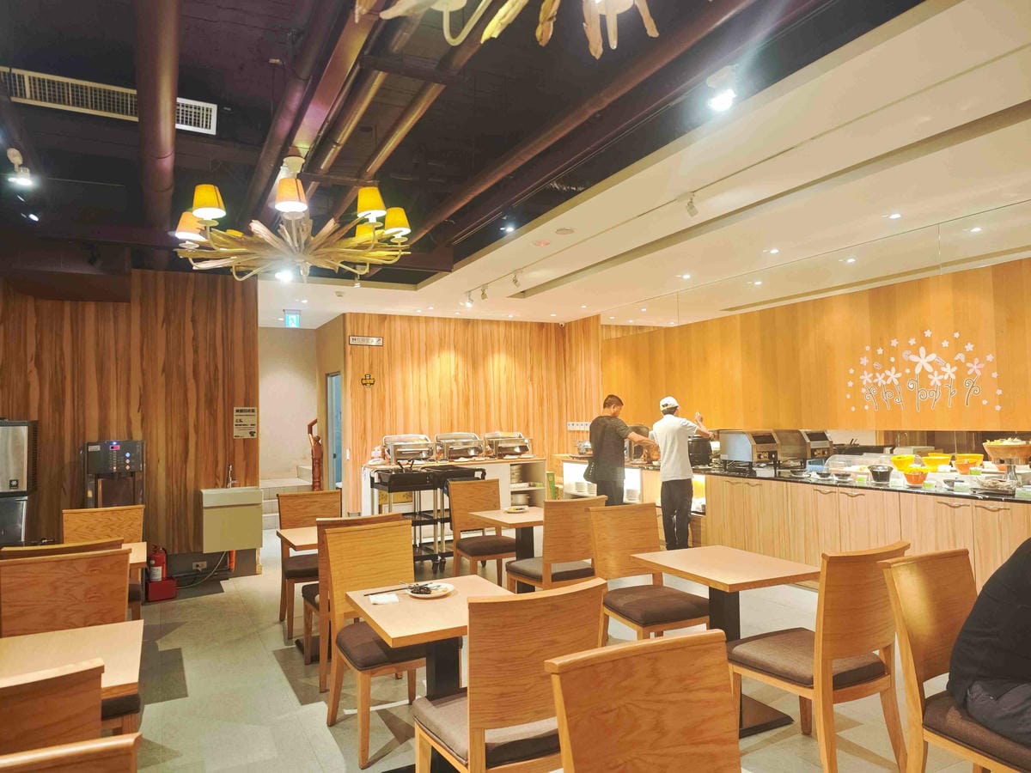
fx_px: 685
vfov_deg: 58.9
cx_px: 516
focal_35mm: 23
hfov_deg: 73.9
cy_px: 386
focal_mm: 8.72
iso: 500
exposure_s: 1/60
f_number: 1.63
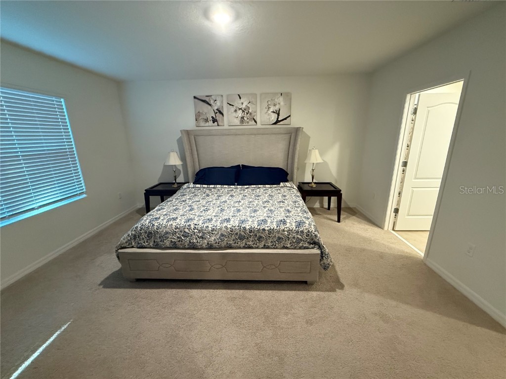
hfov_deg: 102.1
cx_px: 253
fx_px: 205
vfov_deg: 85.7
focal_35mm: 14
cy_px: 190
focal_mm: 2.22
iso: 800
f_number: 2.2
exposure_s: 1/60
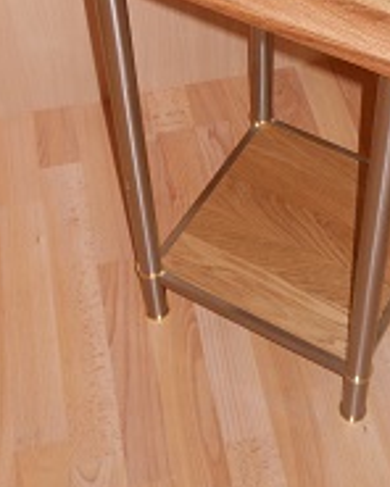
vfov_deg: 25.6
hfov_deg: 21.0
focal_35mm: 72
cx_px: 314
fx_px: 1039
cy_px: 47
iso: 200
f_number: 3.6
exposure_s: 1/30
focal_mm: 6.8
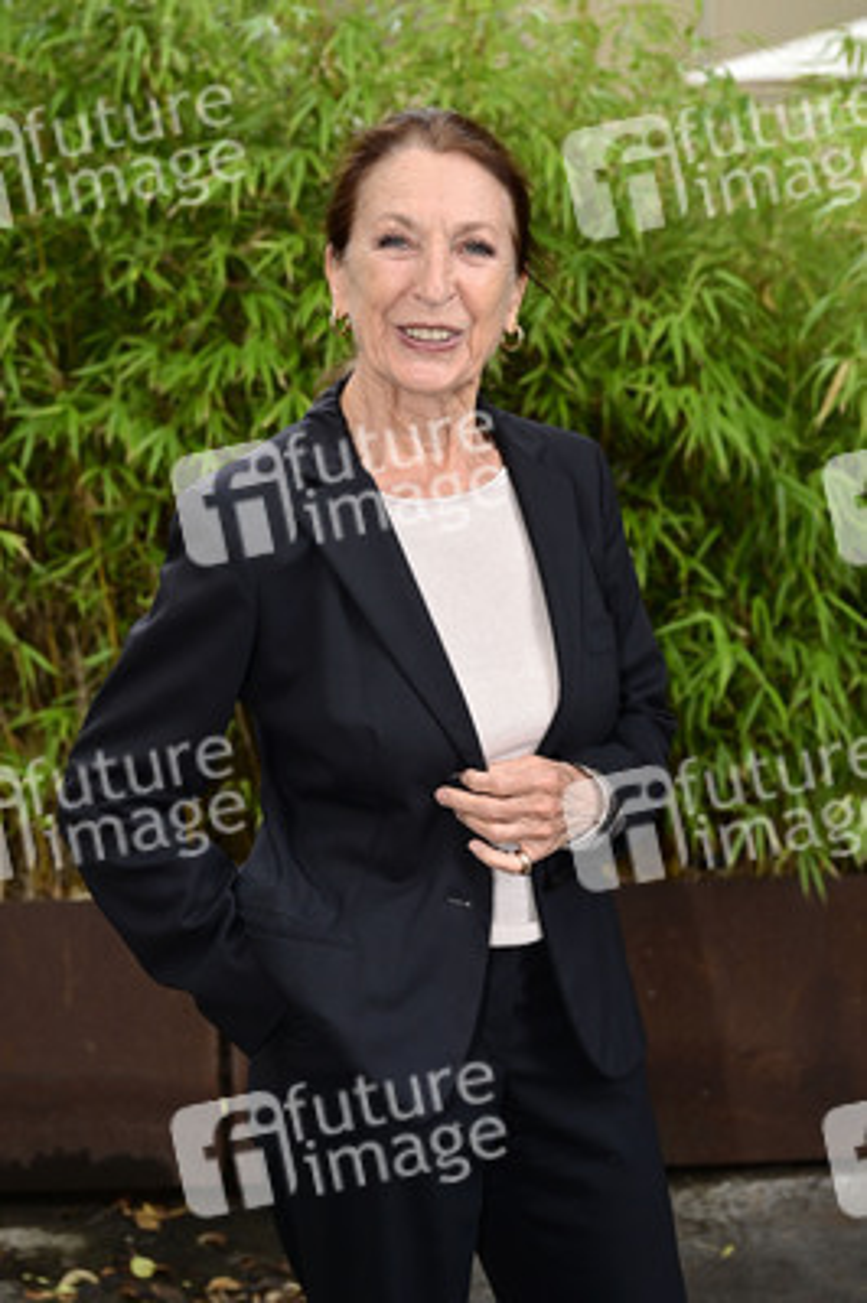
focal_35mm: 55
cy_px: 652
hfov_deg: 24.6
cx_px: 434
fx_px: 1990
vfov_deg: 36.3
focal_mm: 55
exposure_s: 1/200
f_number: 4
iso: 1250
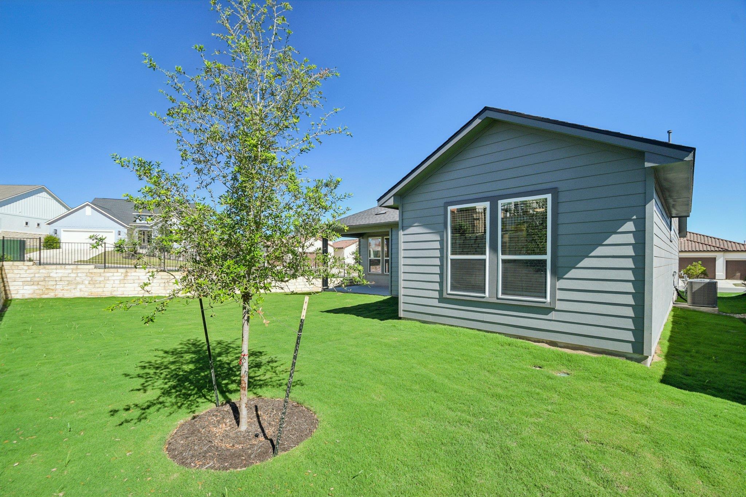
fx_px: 311
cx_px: 373
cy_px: 248
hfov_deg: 100.4
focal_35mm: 15
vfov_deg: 77.3
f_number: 8
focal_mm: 10
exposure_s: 1/400
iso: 400
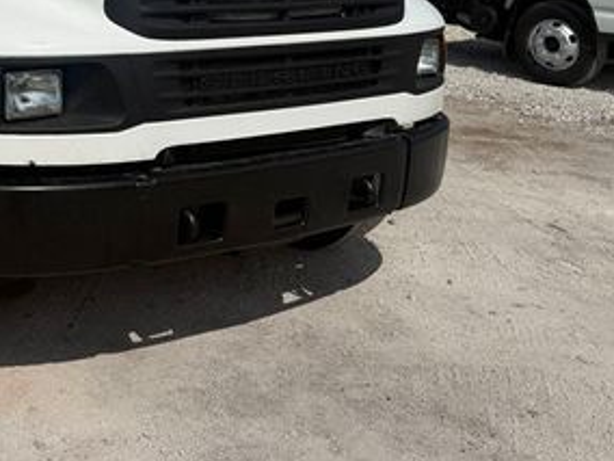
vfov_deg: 25.0
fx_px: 958
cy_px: -52
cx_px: 67
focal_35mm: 54
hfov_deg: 33.7
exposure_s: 1/14286
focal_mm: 6.76
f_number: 1.78
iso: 80
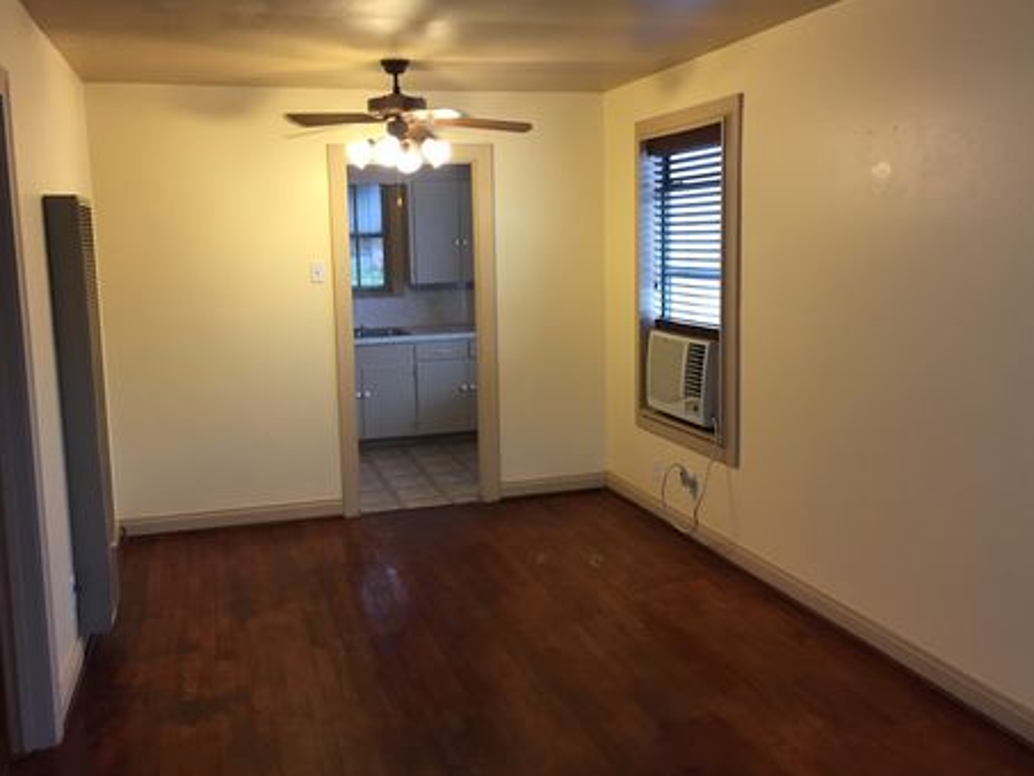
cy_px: 353
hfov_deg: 56.8
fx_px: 956
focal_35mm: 32
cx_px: 493
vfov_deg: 44.1
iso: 64
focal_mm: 4.15
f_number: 2.2
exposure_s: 1/30
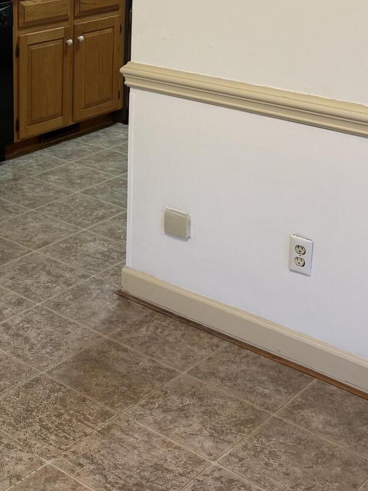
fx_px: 893
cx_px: 30
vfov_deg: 29.6
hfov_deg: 22.7
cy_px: 65
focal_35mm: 63
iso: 64
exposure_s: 1/60
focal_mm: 5.96
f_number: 1.6
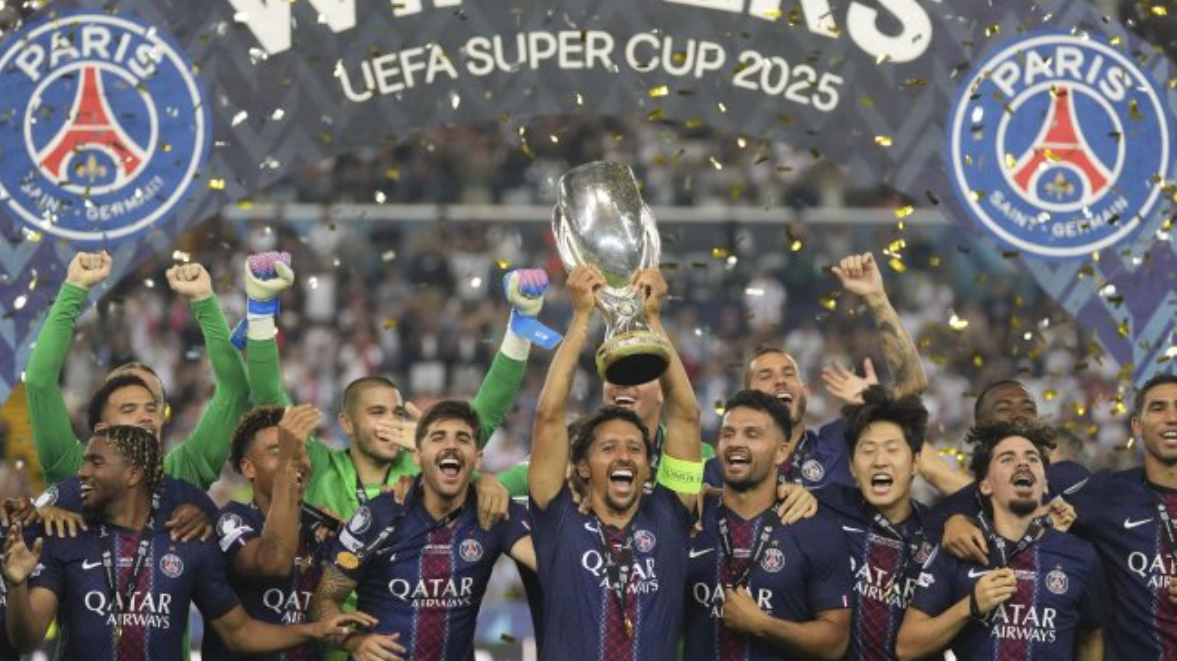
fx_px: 5772
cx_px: 579
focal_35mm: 185
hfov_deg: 11.6
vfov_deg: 6.6
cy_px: 252
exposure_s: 1/1250
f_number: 3.2
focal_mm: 143
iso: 3200
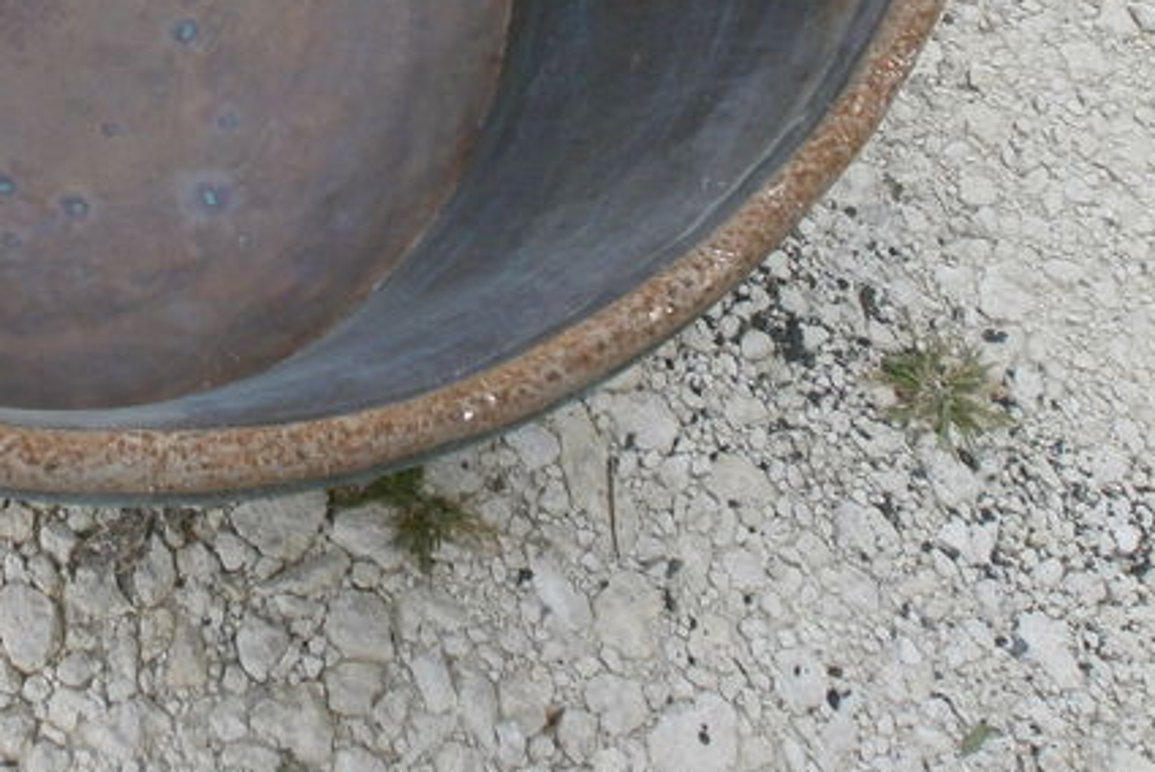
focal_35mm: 66
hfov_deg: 29.0
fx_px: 2119
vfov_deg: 19.3
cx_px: 76
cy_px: -190
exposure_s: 1/400
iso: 100
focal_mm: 4.8
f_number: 2.9
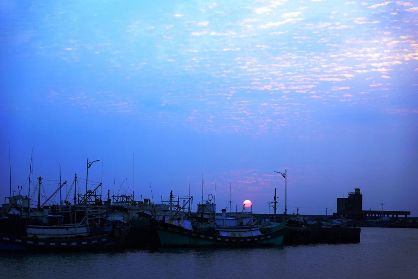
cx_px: 209
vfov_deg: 18.2
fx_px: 871
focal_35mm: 75
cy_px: 140
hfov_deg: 27.0
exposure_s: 1/200
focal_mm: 50
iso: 100
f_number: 2.8
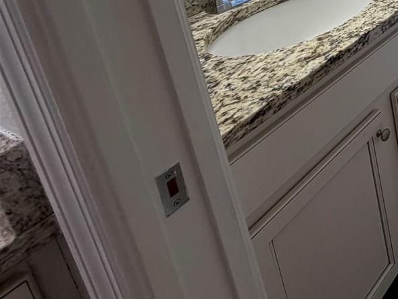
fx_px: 437
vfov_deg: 30.3
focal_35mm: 38
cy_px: -85
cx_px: 540
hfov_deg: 33.0
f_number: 2.2
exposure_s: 1/120
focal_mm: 2.22
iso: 100
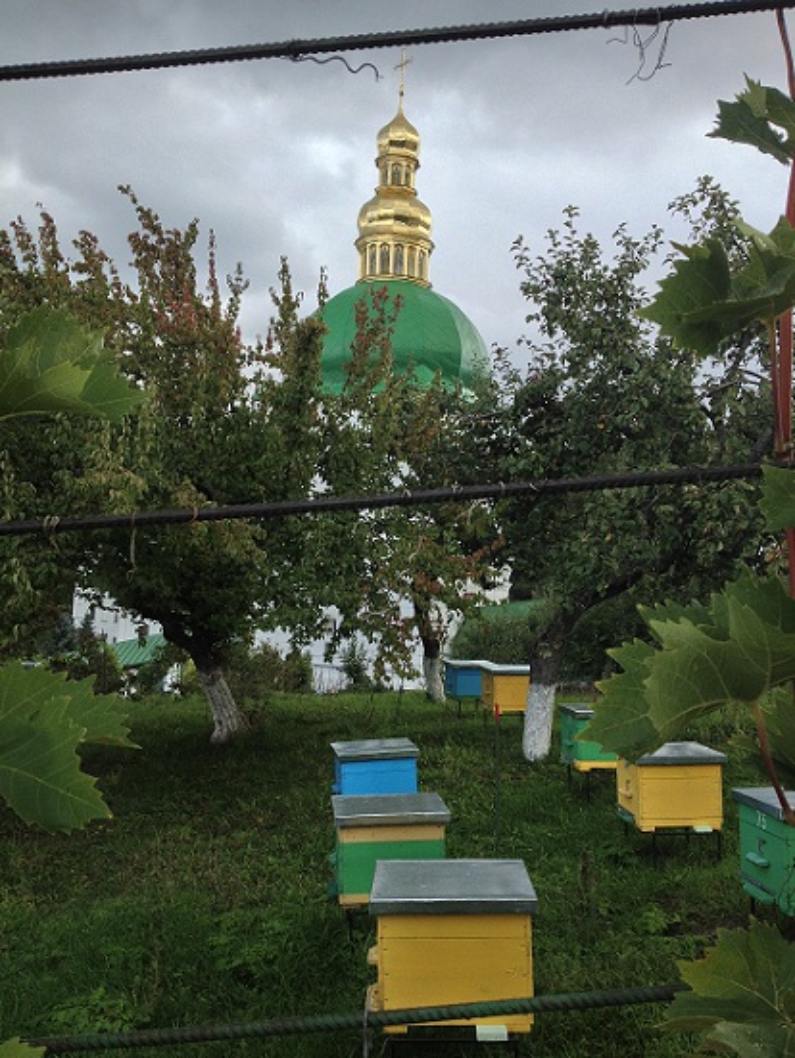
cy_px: 529
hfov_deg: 40.7
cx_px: 398
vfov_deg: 52.6
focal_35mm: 35
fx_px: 1071
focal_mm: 4.28
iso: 50
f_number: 2.4
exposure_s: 1/381
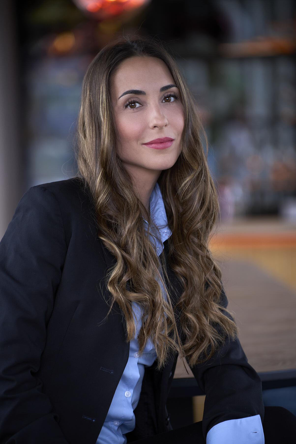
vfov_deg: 13.7
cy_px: 222
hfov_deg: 9.1
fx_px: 1850
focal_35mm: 150
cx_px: 148
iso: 250
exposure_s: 1/200
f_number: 3.2
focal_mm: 150
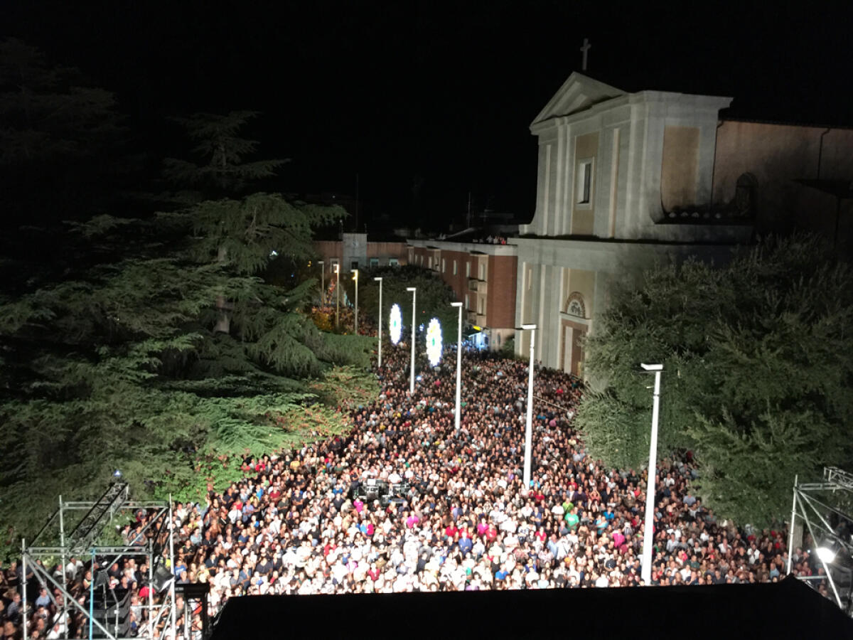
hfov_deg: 61.7
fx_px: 715
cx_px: 426
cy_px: 320
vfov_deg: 48.2
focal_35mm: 29
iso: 125
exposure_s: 1/10
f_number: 2.2
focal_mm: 4.15
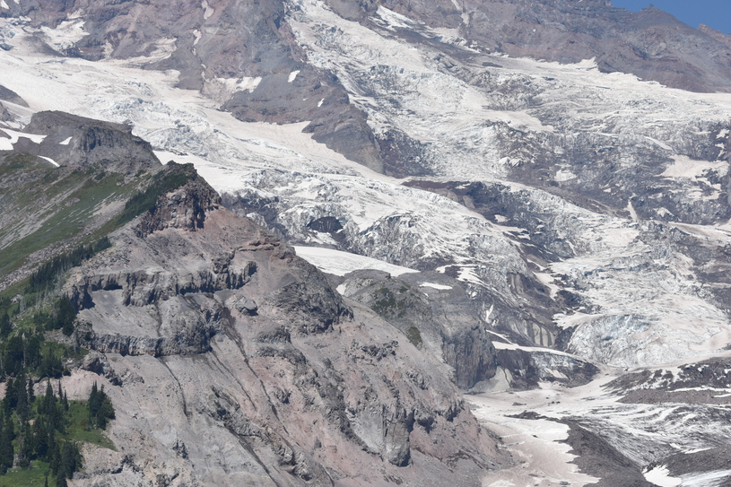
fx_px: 2233
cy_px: 194
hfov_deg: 18.5
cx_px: 474
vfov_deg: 12.4
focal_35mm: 110
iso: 100
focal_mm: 70
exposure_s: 1/400
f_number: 10
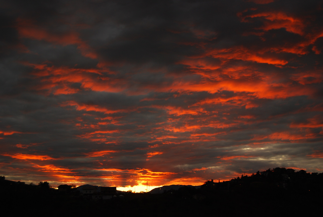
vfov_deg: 23.9
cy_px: 108
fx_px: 512
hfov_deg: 35.0
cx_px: 162
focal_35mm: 57
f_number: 5.6
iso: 200
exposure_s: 1/50
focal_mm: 38
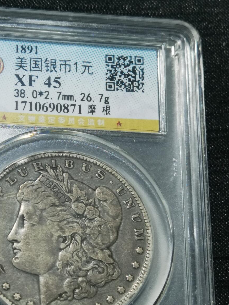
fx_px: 900
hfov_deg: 14.5
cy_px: 181
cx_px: 61
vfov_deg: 19.2
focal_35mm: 102
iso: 100
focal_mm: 6.67
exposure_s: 1/100
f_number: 1.9
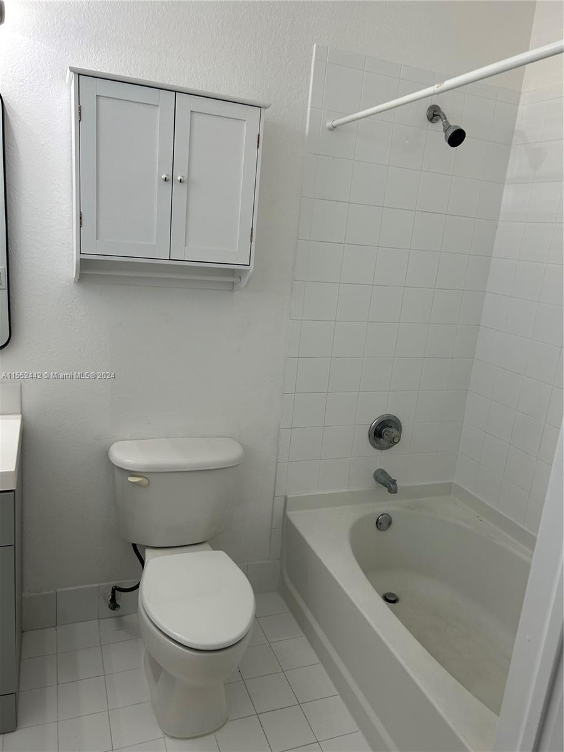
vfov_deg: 67.3
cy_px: 376
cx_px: 282
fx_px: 565
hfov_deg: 53.1
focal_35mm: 26
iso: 64
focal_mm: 5.7
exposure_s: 1/120
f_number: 1.5
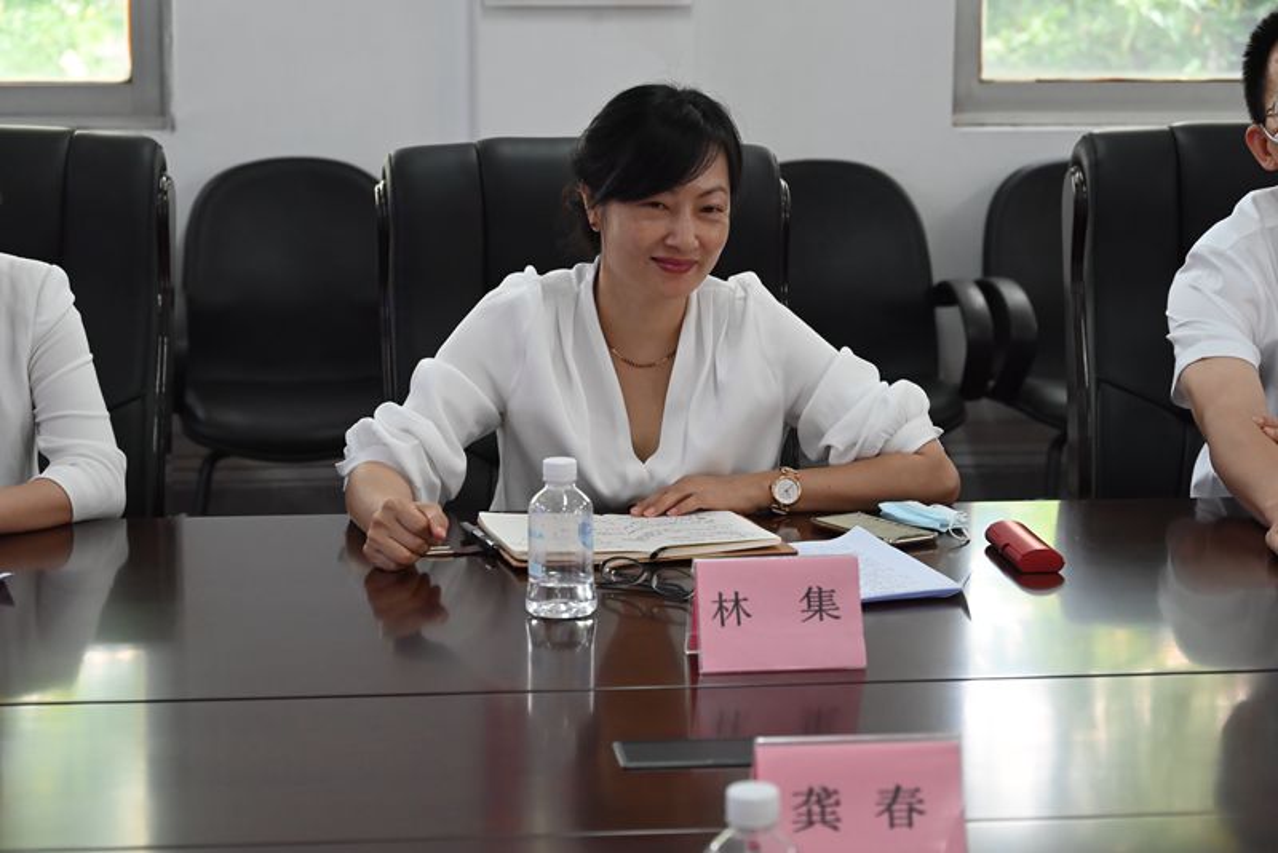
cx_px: 639
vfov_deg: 17.1
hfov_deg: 25.4
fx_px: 2841
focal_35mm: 80
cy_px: 426
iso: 3200
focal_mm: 80
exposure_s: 1/125
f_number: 6.3
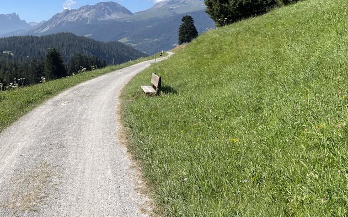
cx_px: 100
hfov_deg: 43.4
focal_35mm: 45
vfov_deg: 28.1
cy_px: 53
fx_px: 427
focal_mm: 4.2
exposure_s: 1/3401
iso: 32
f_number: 1.6
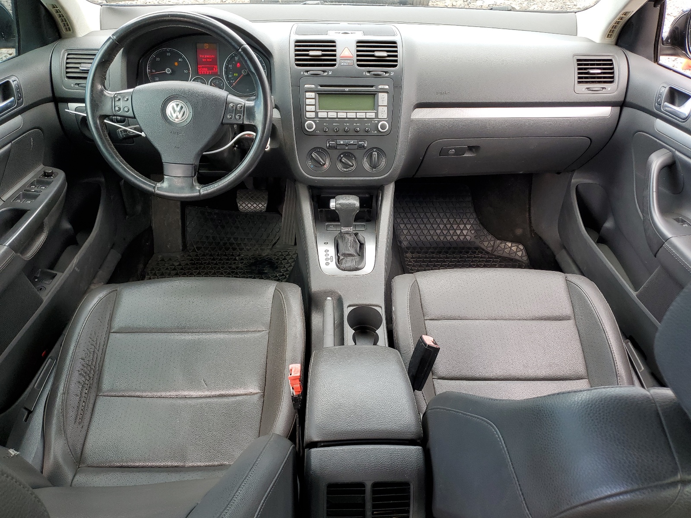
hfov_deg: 67.3
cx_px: 346
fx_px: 519
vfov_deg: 53.1
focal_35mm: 26
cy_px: 259
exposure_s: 1/122
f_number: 1.5
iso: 50
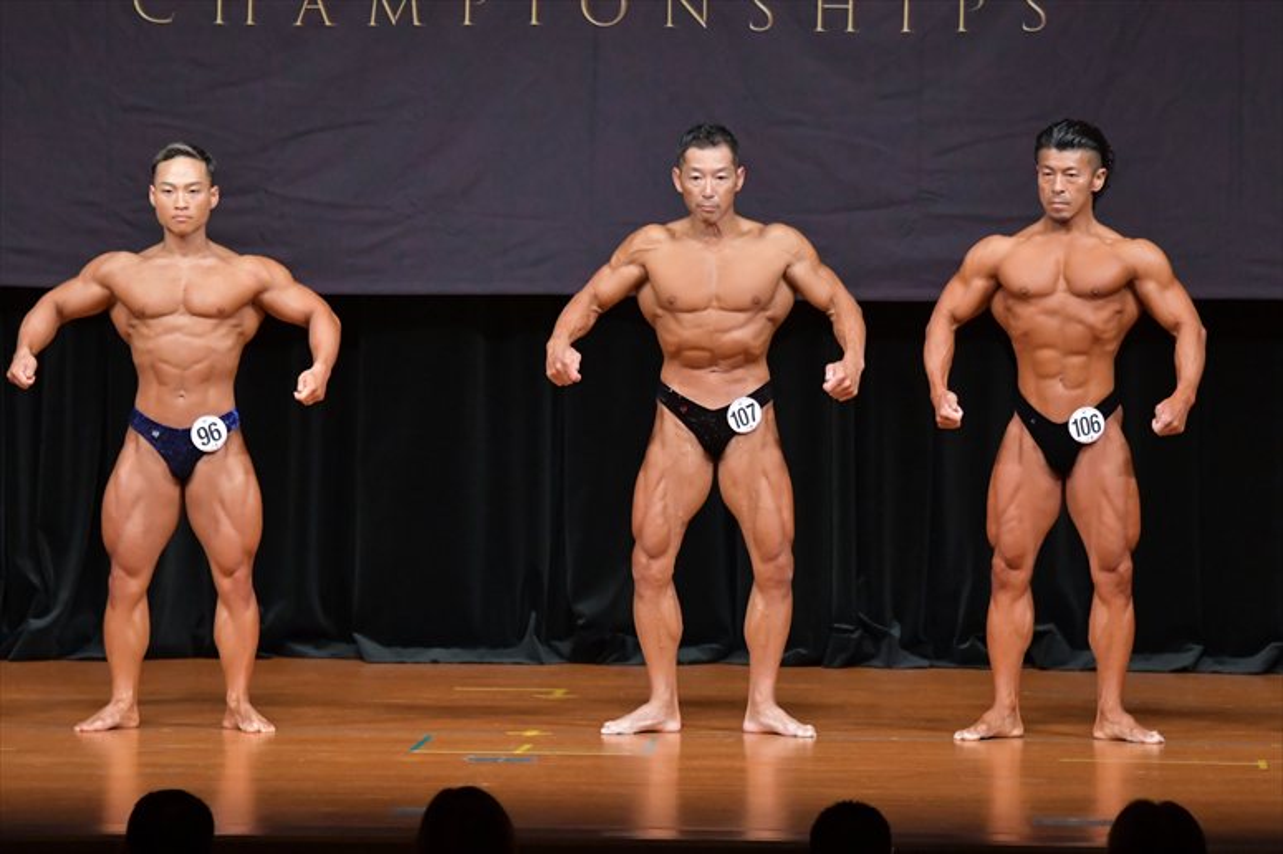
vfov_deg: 5.7
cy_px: 427
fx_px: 8549
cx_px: 642
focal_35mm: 240
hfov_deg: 8.6
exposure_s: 1/400
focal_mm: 160
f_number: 5.6
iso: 5000
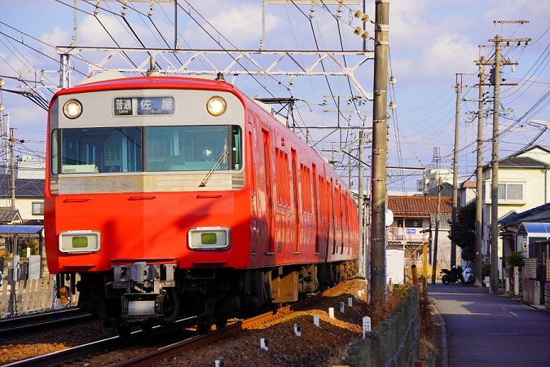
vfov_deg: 10.6
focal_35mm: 129
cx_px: 275
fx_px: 1971
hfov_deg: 15.9
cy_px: 184
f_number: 7.1
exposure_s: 1/320
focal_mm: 86
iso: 100
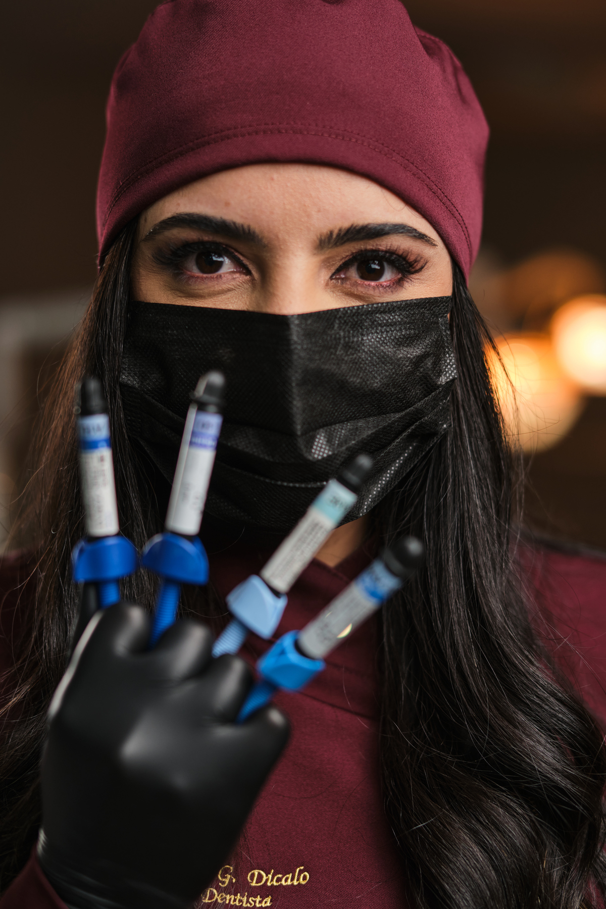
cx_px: 303
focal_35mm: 75
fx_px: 1894
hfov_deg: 18.2
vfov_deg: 27.0
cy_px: 454
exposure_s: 1/125
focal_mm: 50
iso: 160
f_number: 2
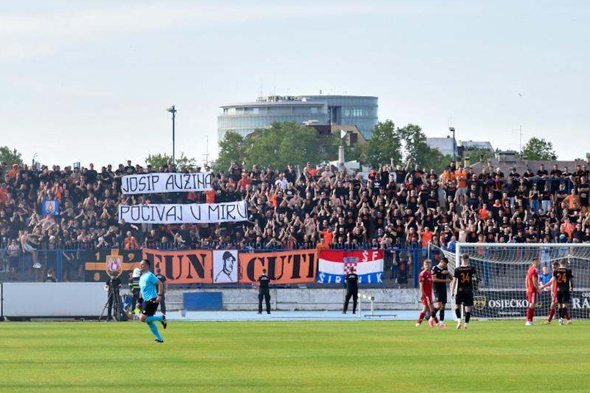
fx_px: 3425
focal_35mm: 209
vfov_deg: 6.6
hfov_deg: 9.8
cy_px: 255
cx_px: 160
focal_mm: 70
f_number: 4.5
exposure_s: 1/400
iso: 160
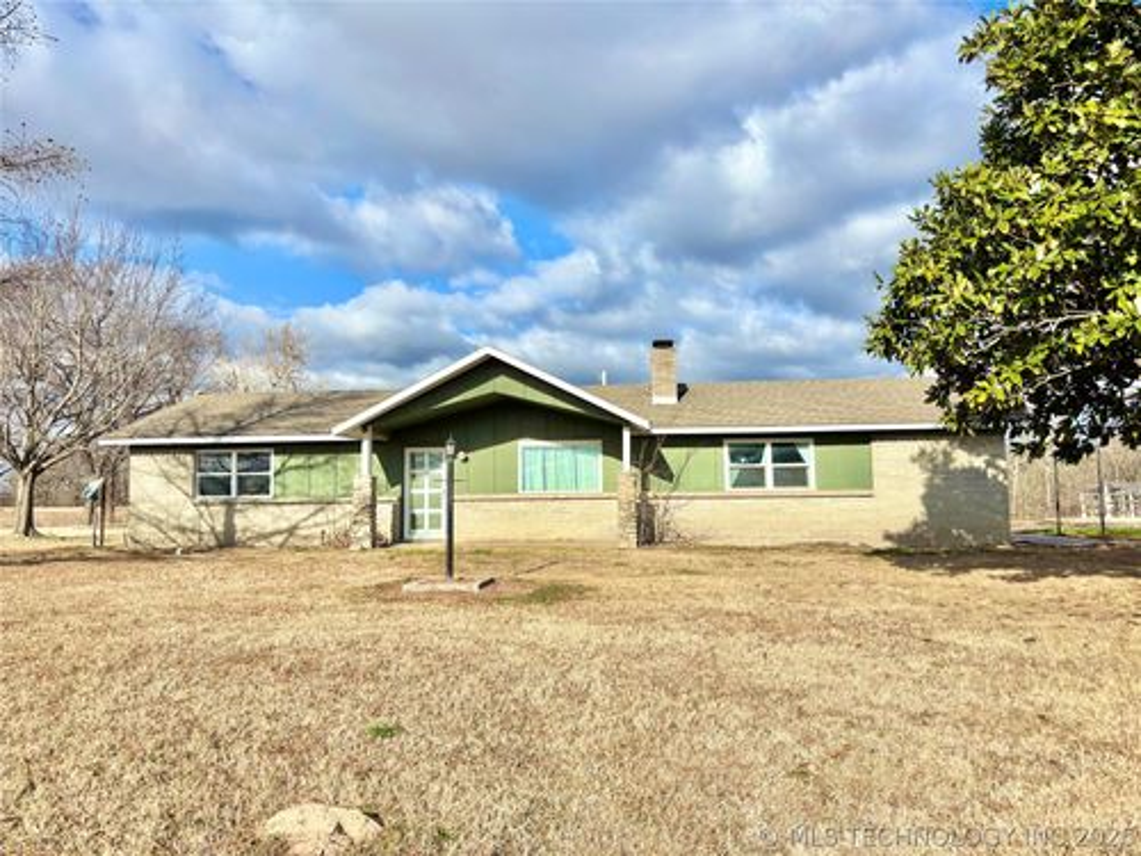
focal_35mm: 26
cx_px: 570
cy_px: 428
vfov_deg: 53.1
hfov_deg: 67.3
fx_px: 857
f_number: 1.6
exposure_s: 1/4854
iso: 50
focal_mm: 5.96
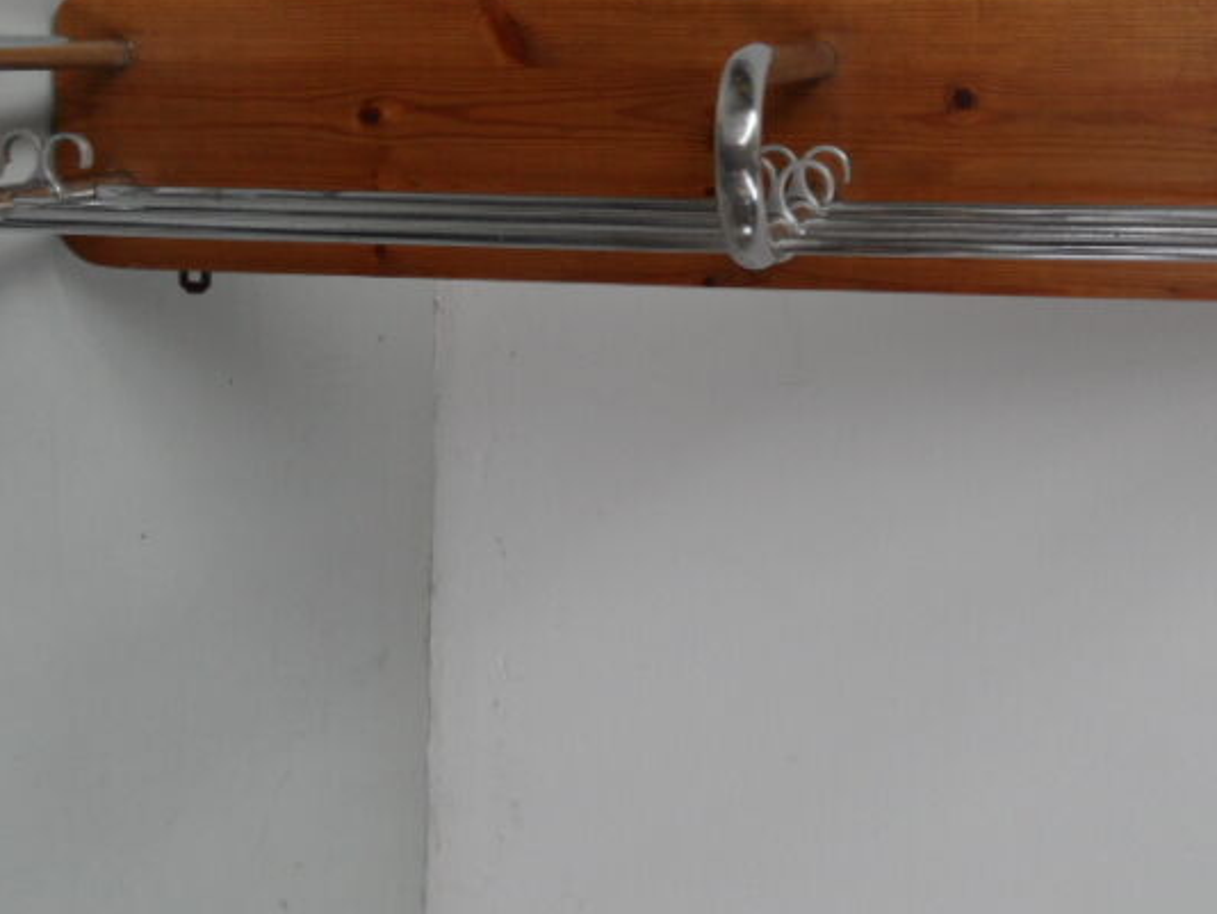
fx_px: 1618
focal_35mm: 46
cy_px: 132
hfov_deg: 40.9
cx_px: 779
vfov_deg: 30.5
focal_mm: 3.9
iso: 80
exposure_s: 1/90
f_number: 3.2
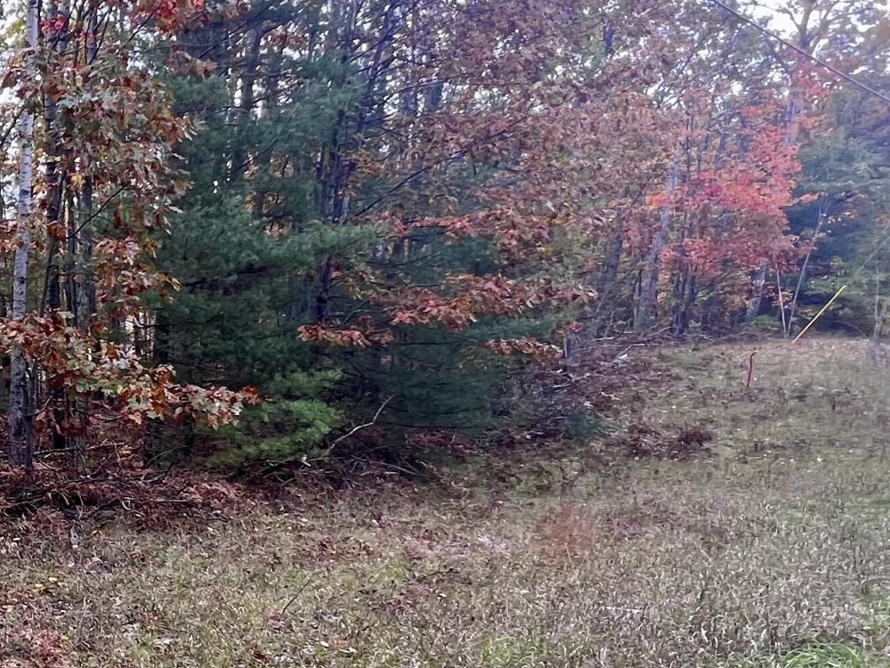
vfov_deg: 36.4
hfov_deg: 35.6
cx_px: -219
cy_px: 457
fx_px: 1003
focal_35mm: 39
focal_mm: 1.57
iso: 40
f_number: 1.8
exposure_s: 1/99
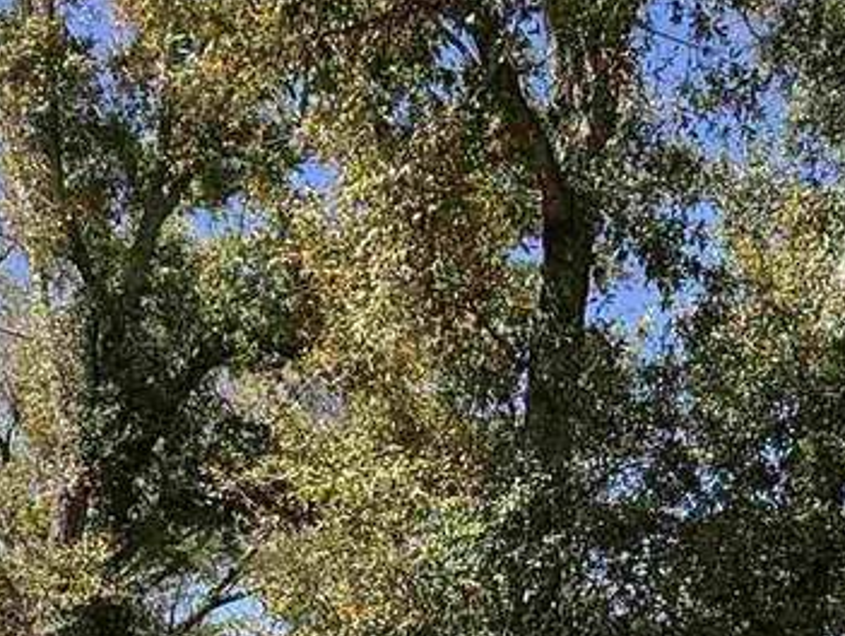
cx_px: 414
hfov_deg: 37.5
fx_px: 1246
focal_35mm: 51
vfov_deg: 26.4
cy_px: 701
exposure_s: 1/726
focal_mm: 2.22
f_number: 2.2
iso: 50
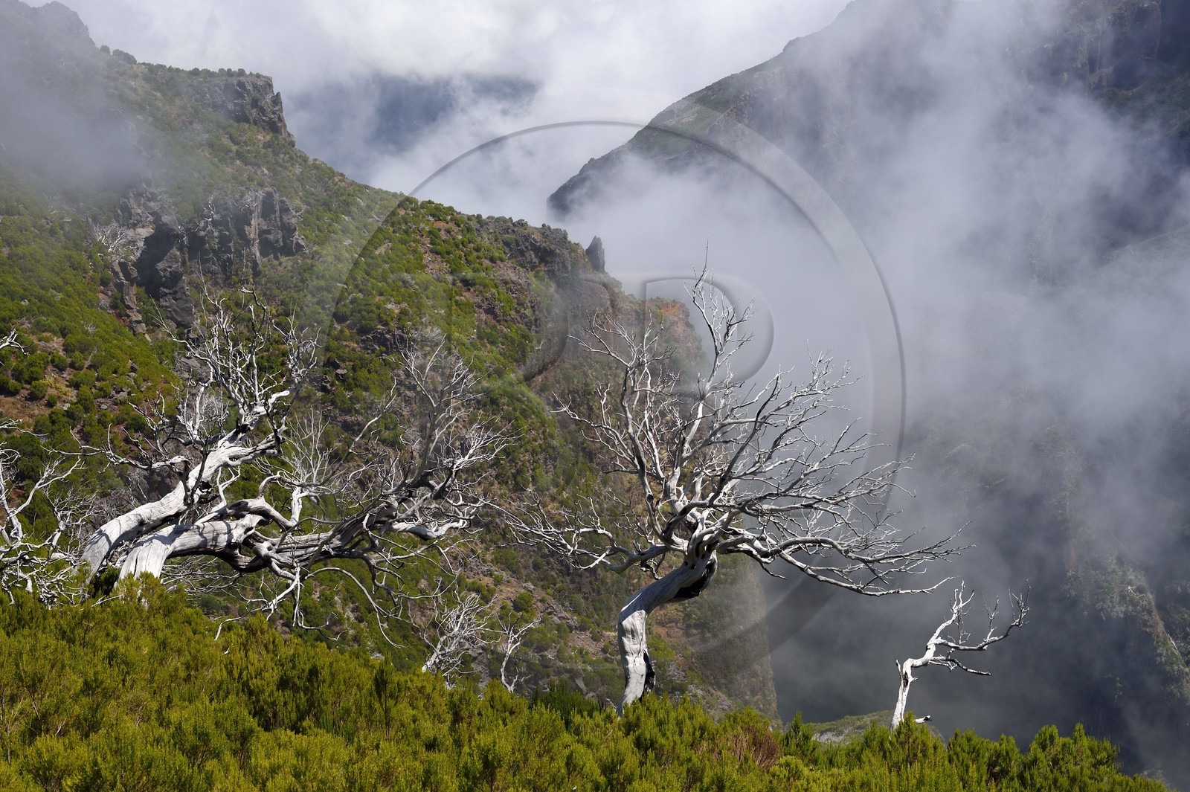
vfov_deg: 22.6
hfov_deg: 33.4
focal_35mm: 60
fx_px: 1982
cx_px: 595
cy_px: 396
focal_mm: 60
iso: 200
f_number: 14
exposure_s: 1/200
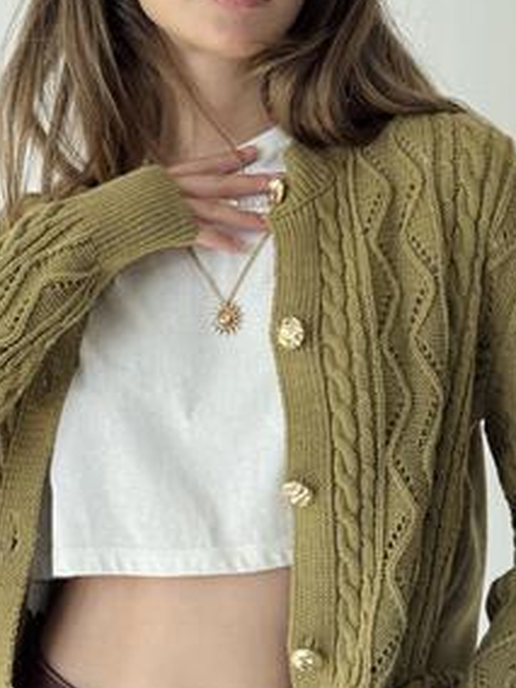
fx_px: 1789
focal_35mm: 90
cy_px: 205
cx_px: 160
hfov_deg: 16.4
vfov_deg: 21.6
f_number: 1.78
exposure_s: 1/358
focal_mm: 6.76
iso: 64
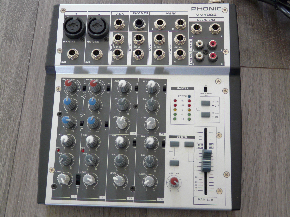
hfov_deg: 38.9
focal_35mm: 49
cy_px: 108
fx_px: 411
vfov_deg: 29.7
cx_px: 145
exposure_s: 1/15
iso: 200
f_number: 3.2
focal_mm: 8.1
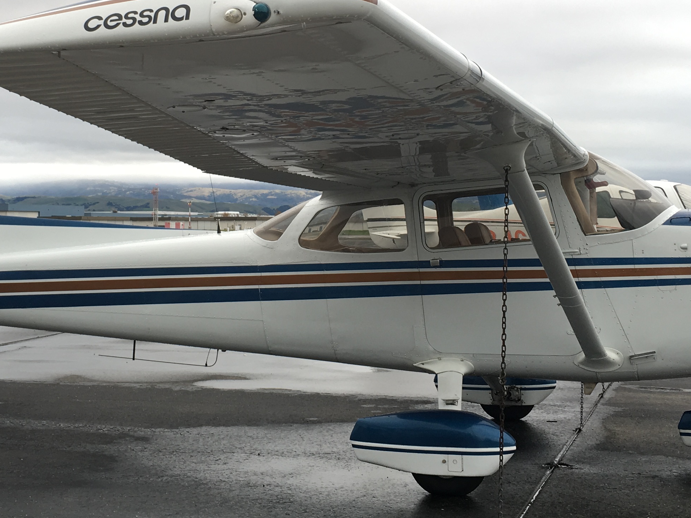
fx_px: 1198
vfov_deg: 24.2
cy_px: 137
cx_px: 288
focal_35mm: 60
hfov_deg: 32.1
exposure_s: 1/120
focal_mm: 4.15
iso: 25
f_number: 2.2
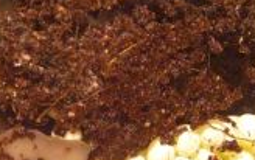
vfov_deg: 13.3
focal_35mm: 98
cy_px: 144
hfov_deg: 21.2
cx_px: 112
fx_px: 682
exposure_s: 1/40
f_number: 2.7
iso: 800
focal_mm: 6.2
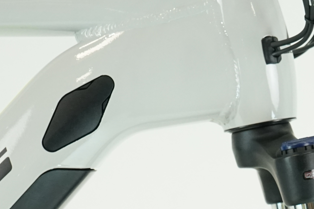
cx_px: 326
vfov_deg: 10.8
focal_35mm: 122
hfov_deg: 16.4
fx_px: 1064
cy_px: 324
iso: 2500
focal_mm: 35
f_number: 7.1
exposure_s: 1/200
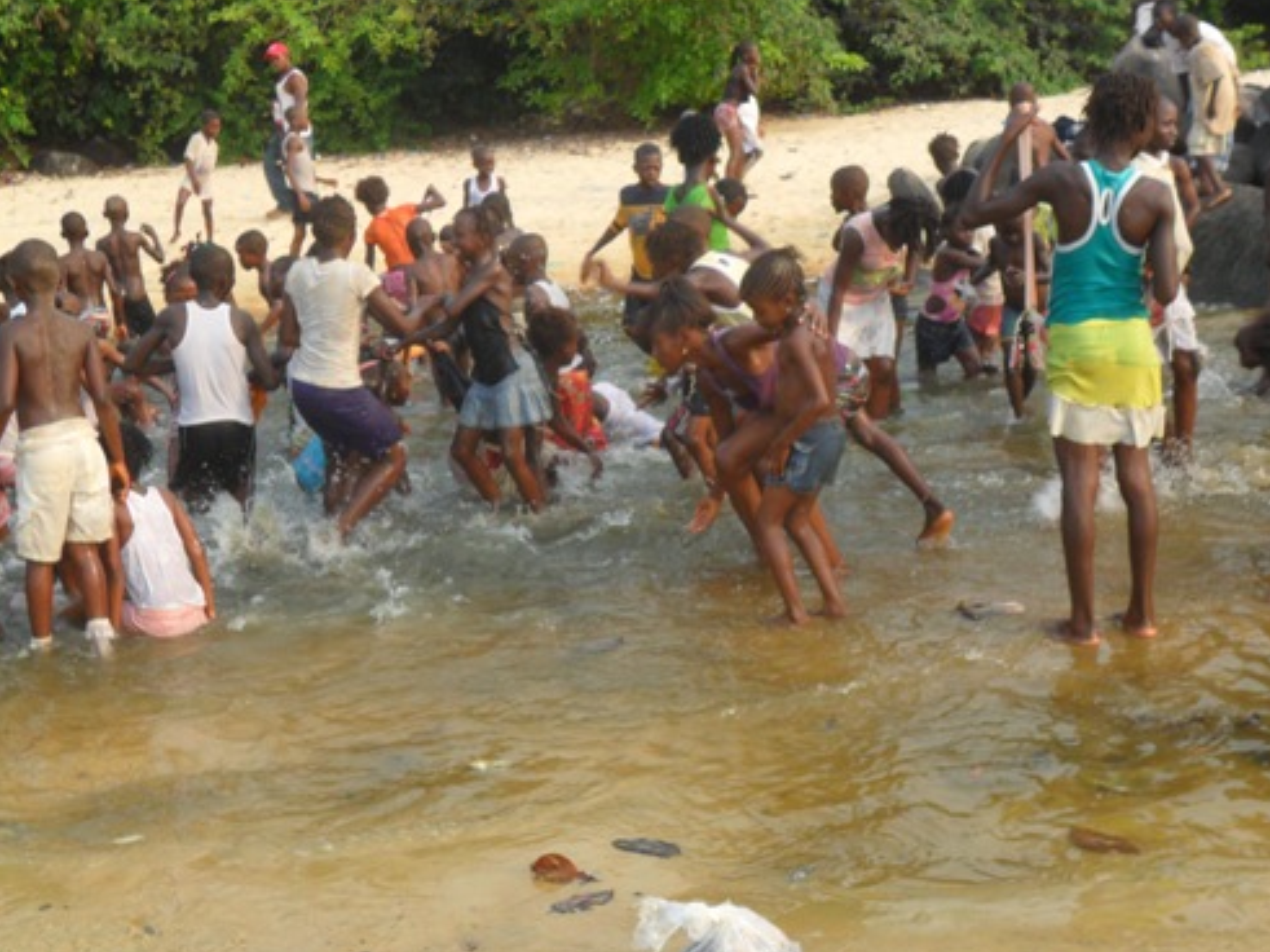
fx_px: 1944
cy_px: 480
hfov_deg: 36.2
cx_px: 644
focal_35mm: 53
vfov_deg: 27.5
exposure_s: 1/125
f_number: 5
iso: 100
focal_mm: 9.3
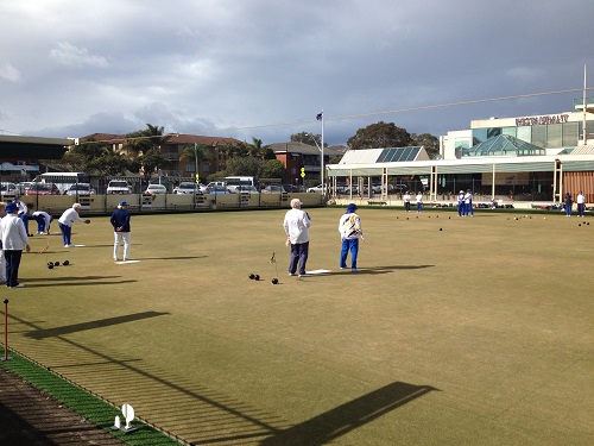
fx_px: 601
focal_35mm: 35
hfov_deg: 52.6
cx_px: 297
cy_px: 223
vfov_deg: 40.7
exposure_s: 1/2208
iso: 50
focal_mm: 4.28
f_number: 2.4
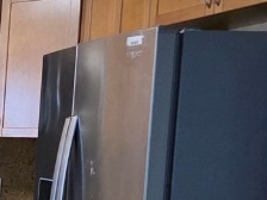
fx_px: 810
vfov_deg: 13.8
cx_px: -279
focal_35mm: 105
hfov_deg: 15.0
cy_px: 217
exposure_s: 1/120
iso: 640
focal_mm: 6.3
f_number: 1.7
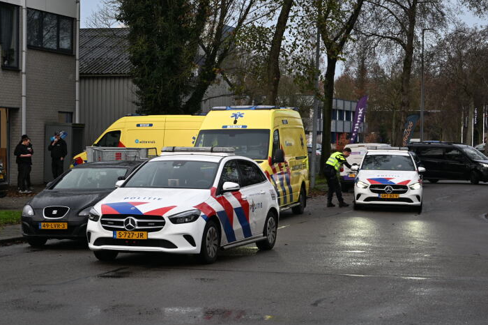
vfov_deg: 15.1
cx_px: 235
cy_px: 156
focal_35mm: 91
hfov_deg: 22.5
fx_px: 1227
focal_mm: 55
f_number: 5
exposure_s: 1/100
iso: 200
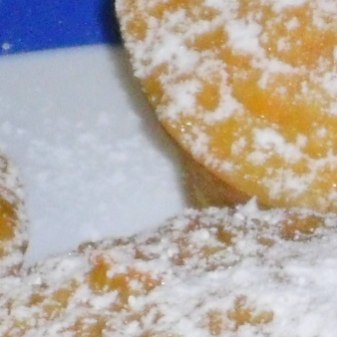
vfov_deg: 1.9
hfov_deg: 1.9
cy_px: 718
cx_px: 312
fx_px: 9957
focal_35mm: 904
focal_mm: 24.5
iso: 200
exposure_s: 1/90
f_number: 5.9
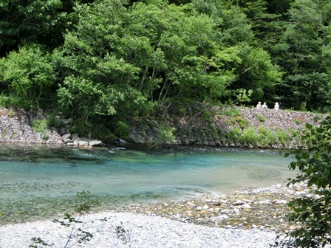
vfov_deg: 23.3
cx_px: 166
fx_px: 602
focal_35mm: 63
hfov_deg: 30.7
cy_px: 124
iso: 80
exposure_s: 1/200
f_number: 4.6
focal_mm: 11.17
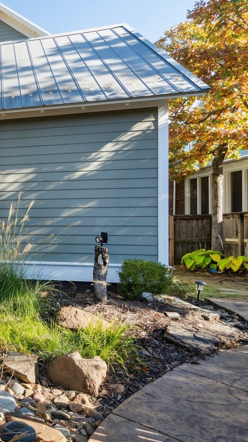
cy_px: 222
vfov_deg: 69.9
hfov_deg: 30.3
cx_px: -98
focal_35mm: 27
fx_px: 316
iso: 100
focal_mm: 10
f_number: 8
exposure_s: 1/200
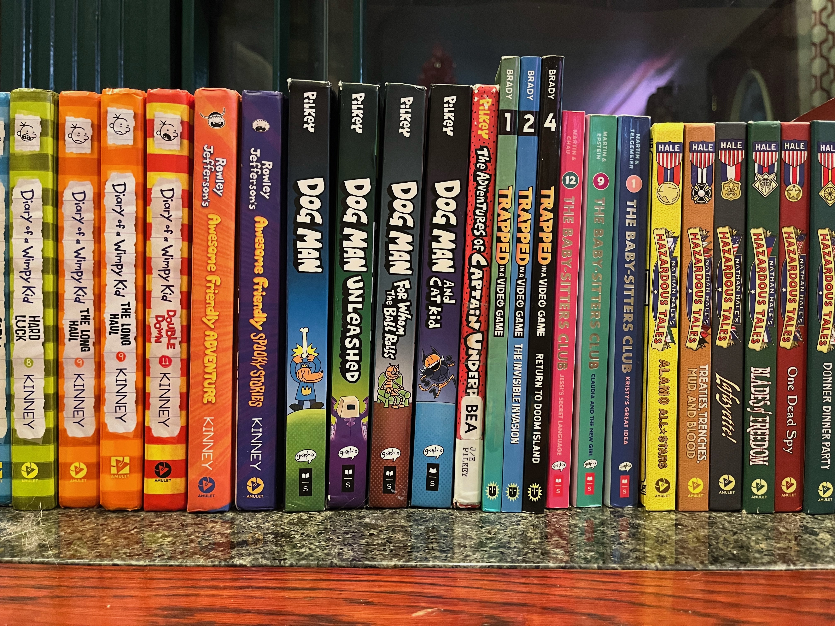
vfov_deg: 53.1
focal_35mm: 26
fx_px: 627
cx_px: 418
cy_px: 313
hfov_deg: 67.3
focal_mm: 5.1
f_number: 1.6
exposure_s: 1/40
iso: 640
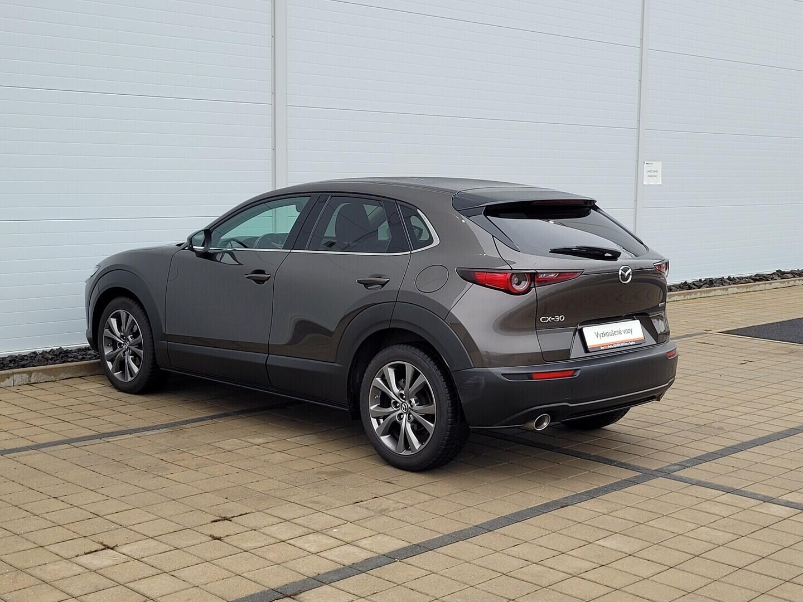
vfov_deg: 53.1
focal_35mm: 26
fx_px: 603
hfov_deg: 67.3
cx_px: 402
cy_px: 301
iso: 40
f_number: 1.8
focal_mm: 5.4
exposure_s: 1/159
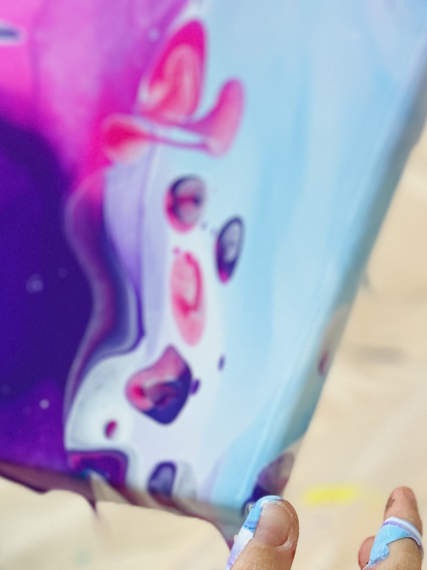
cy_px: 473
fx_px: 2616
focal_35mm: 159
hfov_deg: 9.3
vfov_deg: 12.4
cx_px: 95
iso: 32
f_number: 2.4
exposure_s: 1/122
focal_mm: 6
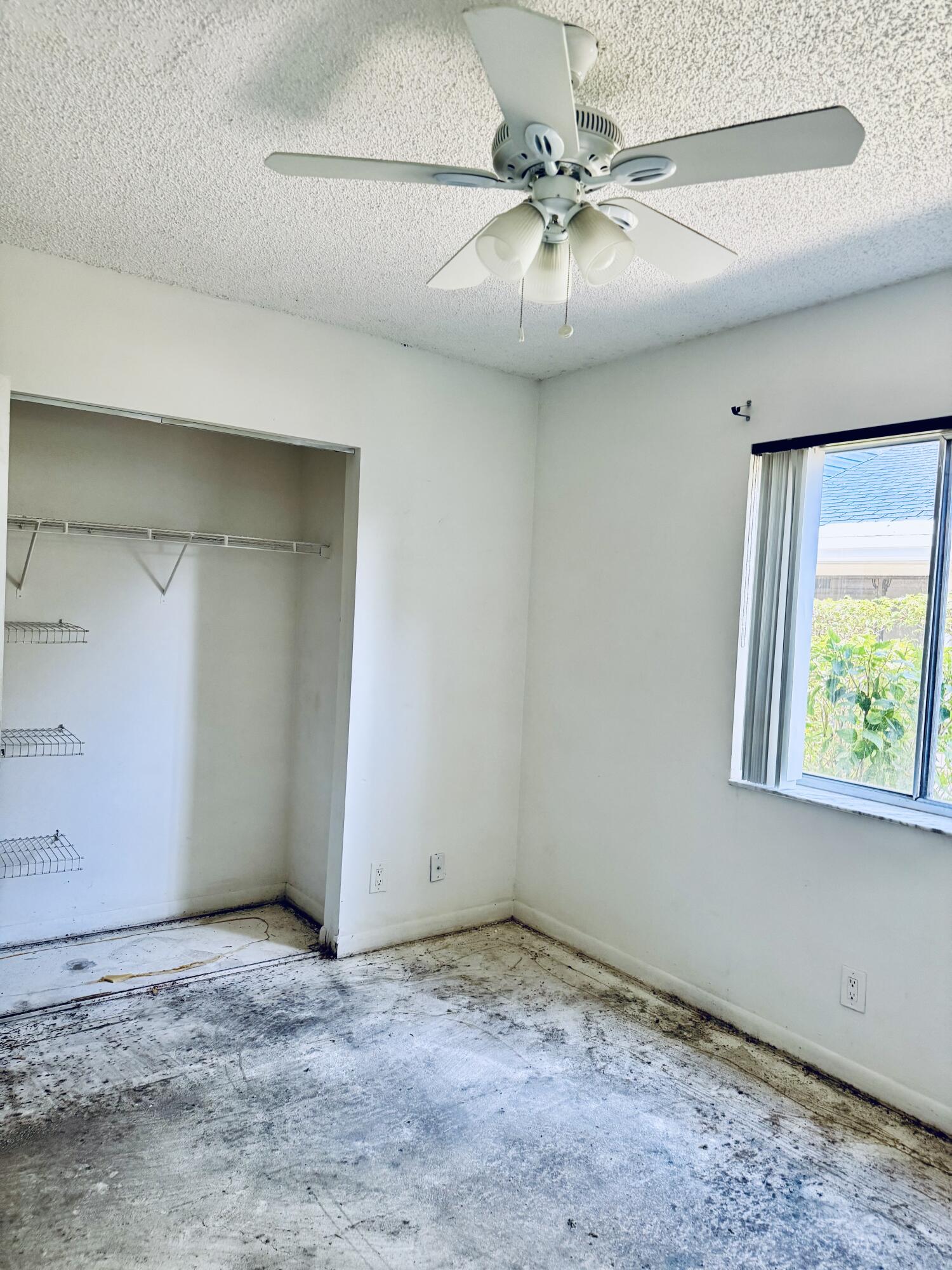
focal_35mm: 24
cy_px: 635
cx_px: 476
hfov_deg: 56.8
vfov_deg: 71.6
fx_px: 880
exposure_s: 1/83
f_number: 1.78
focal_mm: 6.76
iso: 200
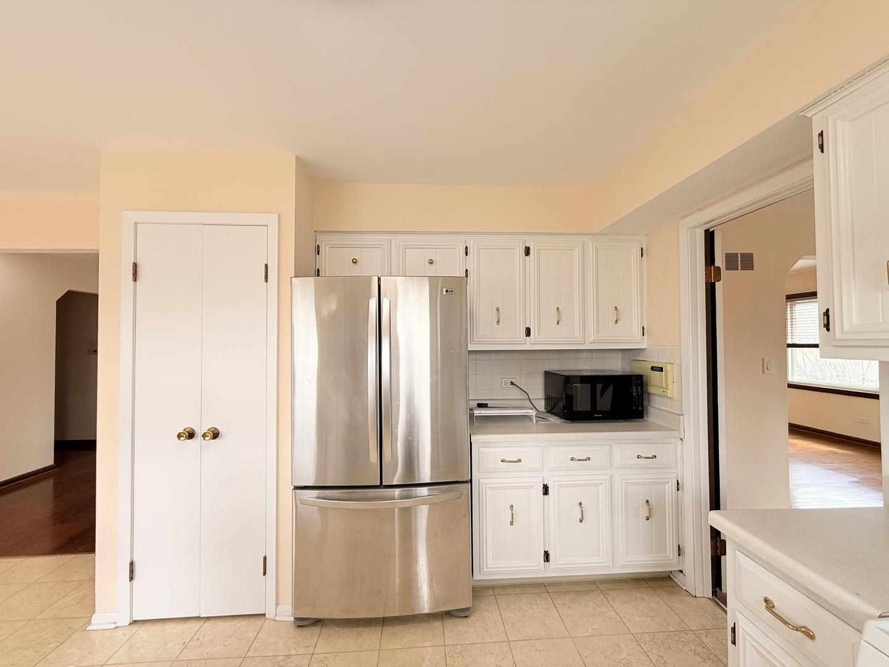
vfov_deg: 85.7
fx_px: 360
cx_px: 444
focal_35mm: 14
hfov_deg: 102.1
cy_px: 334
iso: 50
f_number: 2.2
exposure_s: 1/120
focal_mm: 2.22
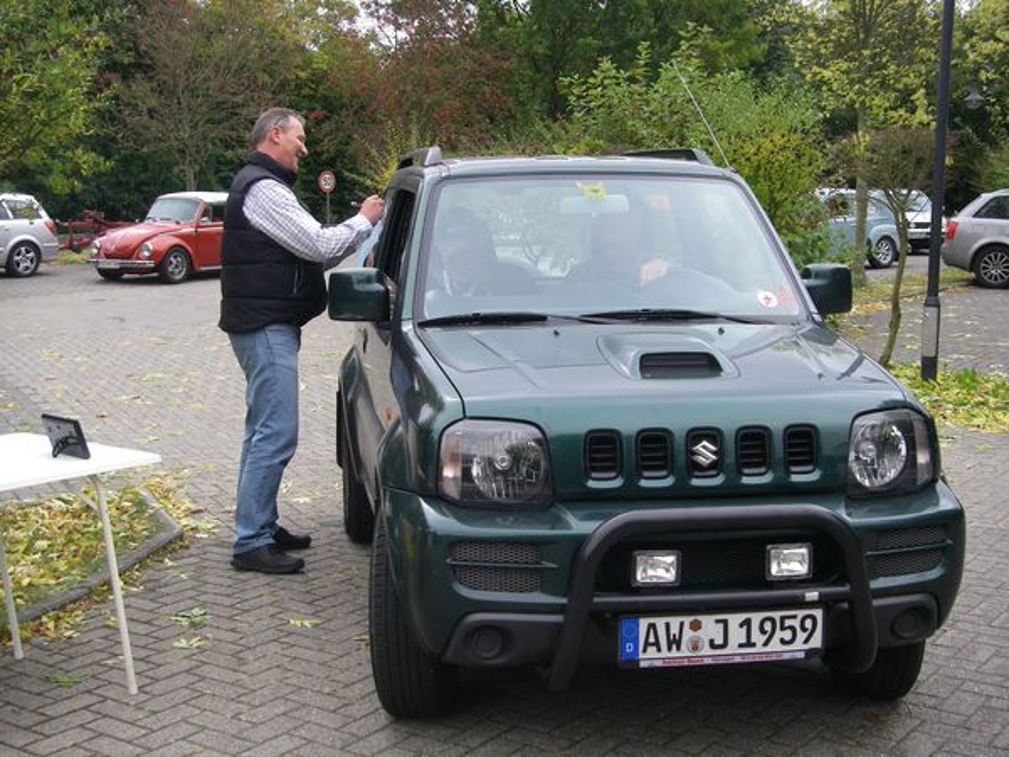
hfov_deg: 38.9
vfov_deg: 29.7
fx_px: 1428
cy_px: 378
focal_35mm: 49
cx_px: 504
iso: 64
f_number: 3.5
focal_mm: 8.1
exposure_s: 1/100
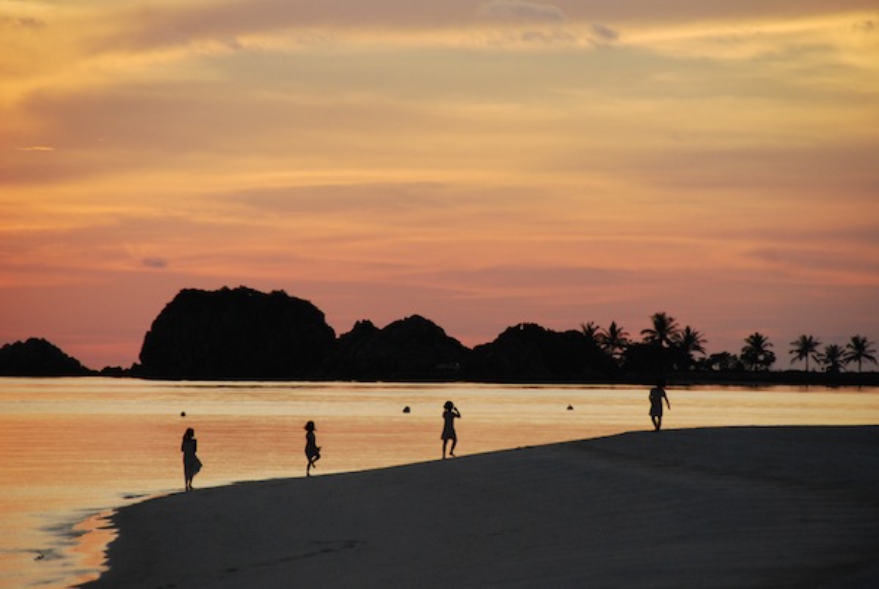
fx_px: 7336
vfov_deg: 4.6
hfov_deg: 6.9
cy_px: 294
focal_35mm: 300
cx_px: 440
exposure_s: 1/500
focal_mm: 200
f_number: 5.6
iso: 800
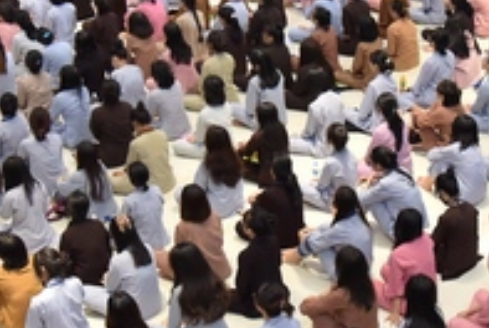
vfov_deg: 17.3
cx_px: 295
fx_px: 1075
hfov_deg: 25.6
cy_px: 104
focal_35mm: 79
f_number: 4.5
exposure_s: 1/125
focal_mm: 24
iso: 1250
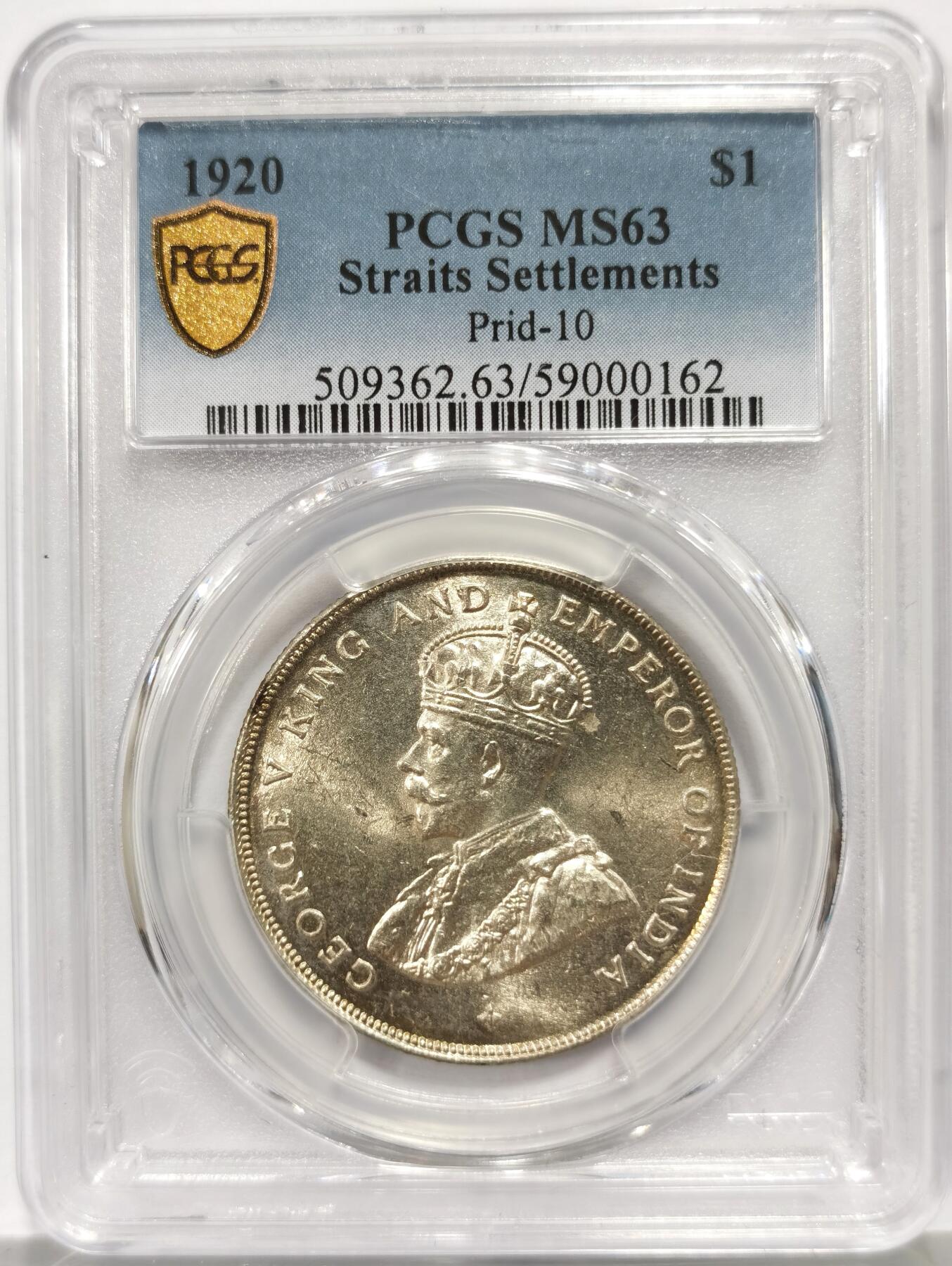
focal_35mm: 54
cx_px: 476
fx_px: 1976
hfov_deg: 27.1
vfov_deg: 35.5
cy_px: 633
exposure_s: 1/100
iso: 125
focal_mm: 5.56
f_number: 16
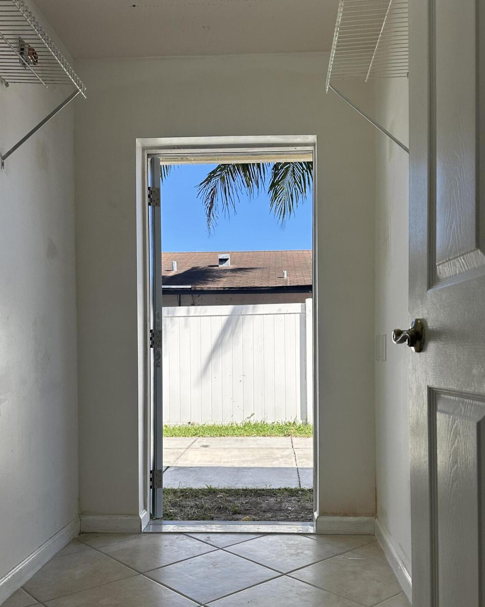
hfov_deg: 45.8
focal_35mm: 32
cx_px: 249
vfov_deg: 55.3
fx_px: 574
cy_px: 360
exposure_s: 1/2203
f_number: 1.78
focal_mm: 6.86
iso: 80
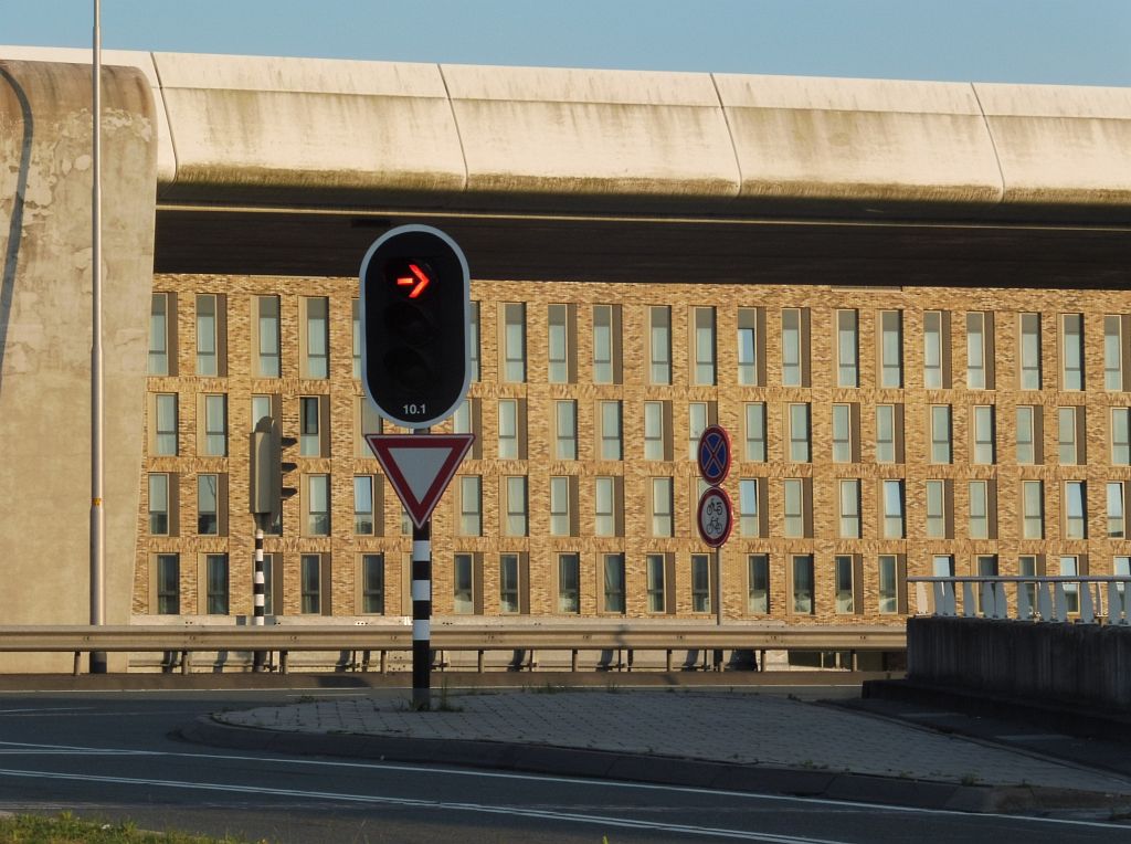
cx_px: 566
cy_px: 422
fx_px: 4729
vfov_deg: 10.2
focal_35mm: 145
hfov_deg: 13.6
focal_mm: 25.9
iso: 100
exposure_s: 1/200
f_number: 7.1
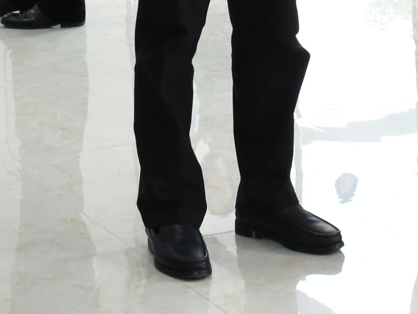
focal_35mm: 165
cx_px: 210
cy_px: -355
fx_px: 1993
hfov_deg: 12.0
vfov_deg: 8.4
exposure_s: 1/125
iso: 1000
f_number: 5.6
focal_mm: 20
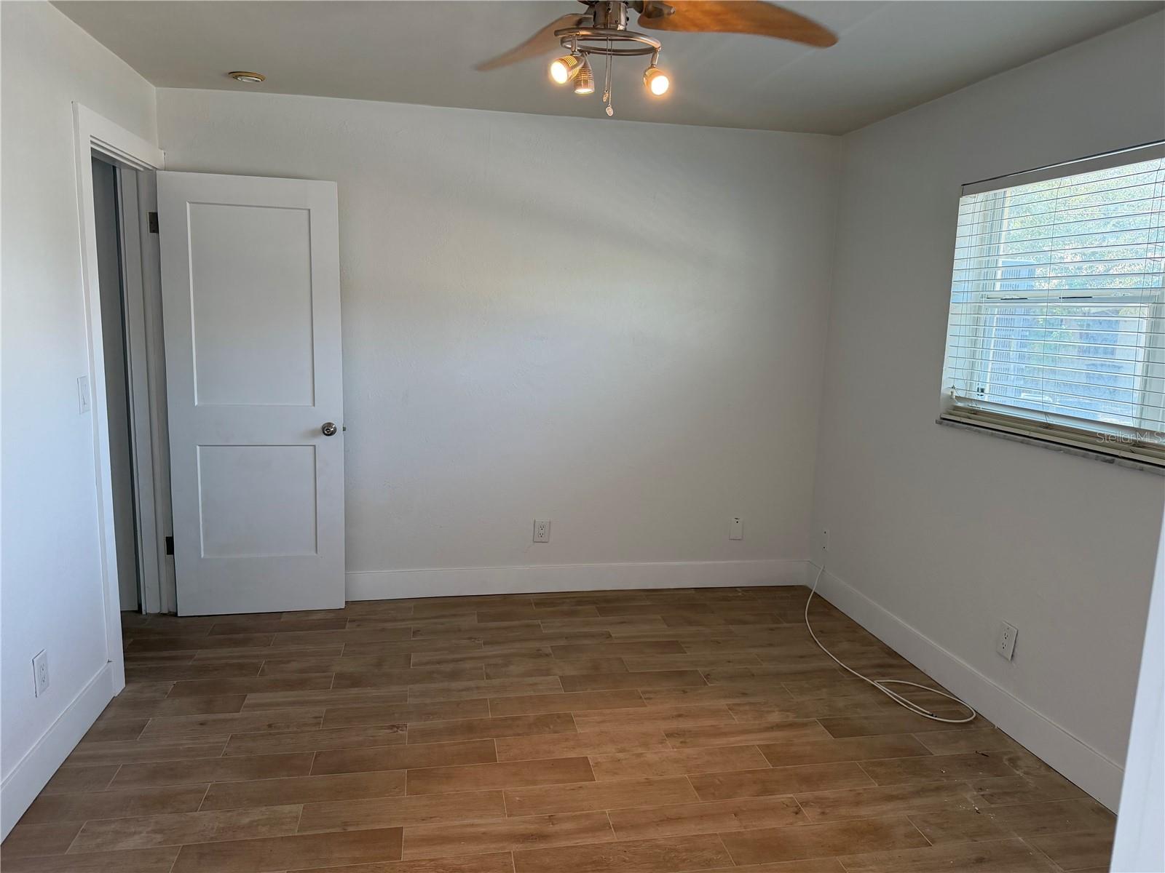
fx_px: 808
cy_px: 436
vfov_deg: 56.8
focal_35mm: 24
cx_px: 582
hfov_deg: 71.6
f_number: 1.78
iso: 200
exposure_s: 1/194
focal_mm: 6.76
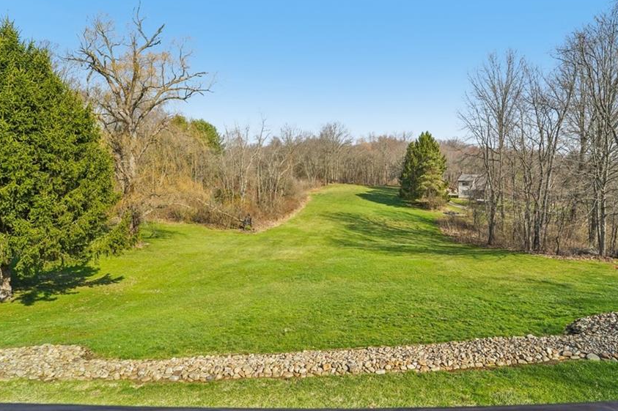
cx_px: 356
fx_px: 292
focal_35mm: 17
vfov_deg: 70.1
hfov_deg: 92.6
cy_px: 181
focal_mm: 14
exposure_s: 1/1000
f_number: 8
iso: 500
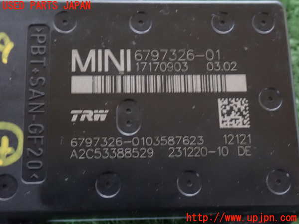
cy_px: 112
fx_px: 466
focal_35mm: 54
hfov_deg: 35.5
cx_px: 150
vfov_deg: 27.0
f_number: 3.3
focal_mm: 9.65
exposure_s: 1/10
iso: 1600
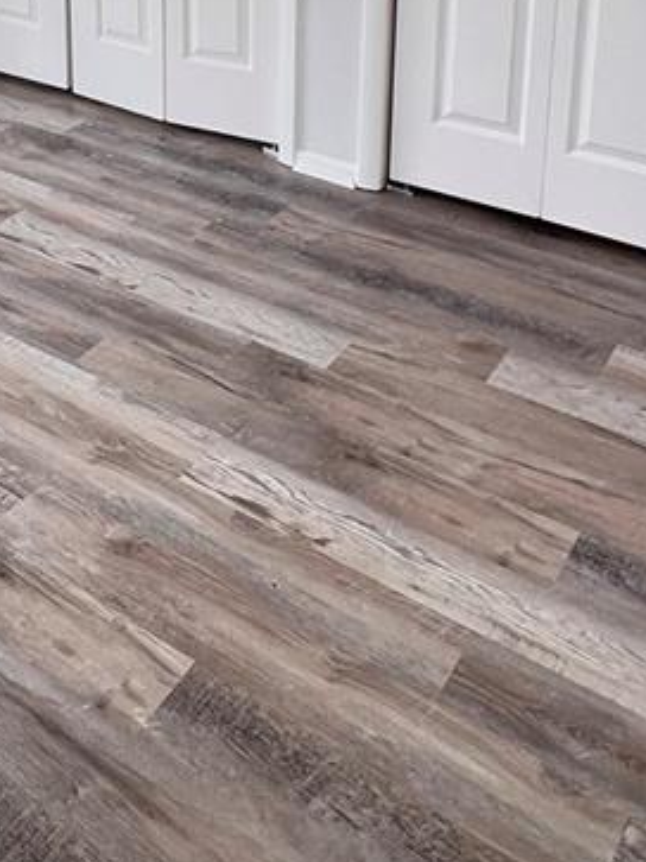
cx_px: -10
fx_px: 1071
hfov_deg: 31.0
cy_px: -74
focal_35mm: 43
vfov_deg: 37.2
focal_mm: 1.57
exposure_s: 1/99
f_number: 1.8
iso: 64
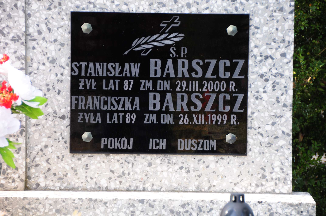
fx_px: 1832
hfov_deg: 10.2
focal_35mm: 202
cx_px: 163
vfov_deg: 6.8
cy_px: 108
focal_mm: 135
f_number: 5.6
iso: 250
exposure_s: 1/100
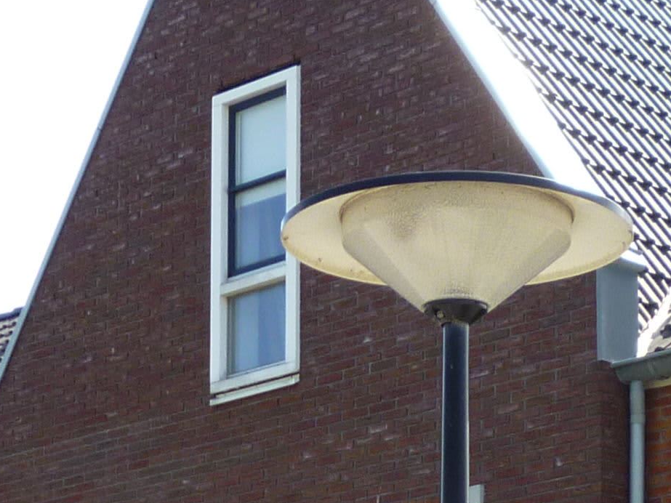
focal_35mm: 143
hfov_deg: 13.8
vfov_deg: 10.0
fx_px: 2772
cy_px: 784
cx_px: 225
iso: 80
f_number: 3.5
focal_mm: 5.8
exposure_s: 1/250
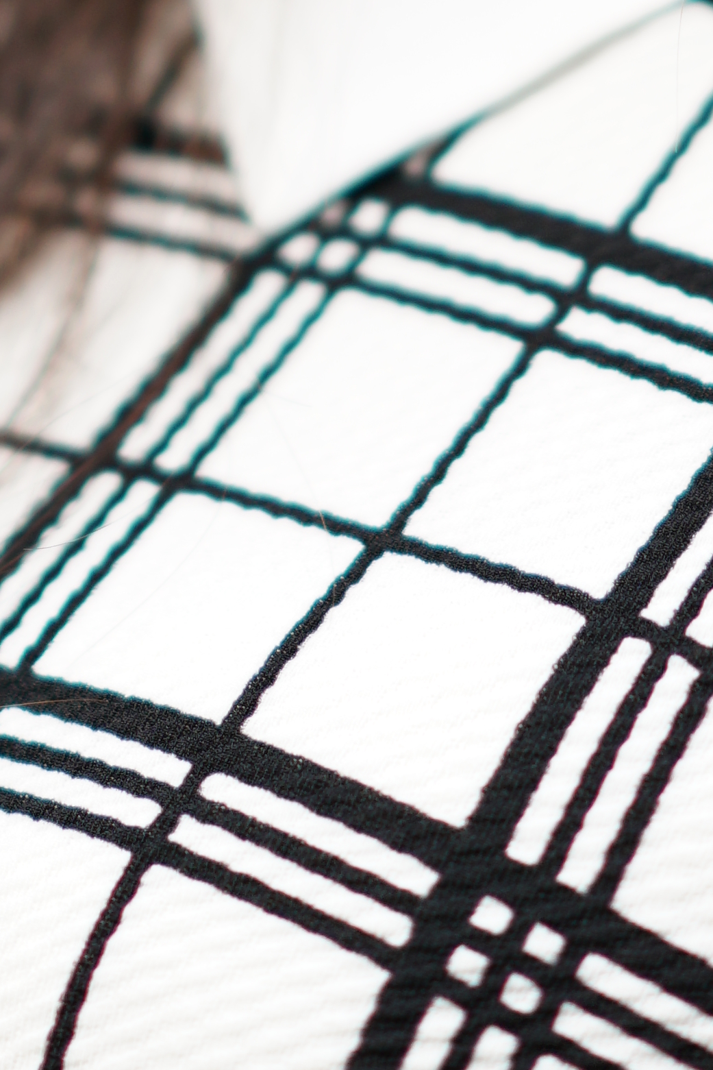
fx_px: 12860
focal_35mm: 433
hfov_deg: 3.2
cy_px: -953
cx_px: 376
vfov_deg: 4.7
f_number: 1.4
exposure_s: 1/800
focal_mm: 85
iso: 100
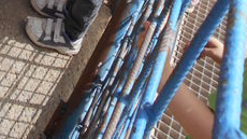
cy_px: -159
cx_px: 30
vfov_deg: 13.4
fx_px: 484
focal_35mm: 74
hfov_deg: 27.7
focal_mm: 4.6
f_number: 3.2
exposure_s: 1/640
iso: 80
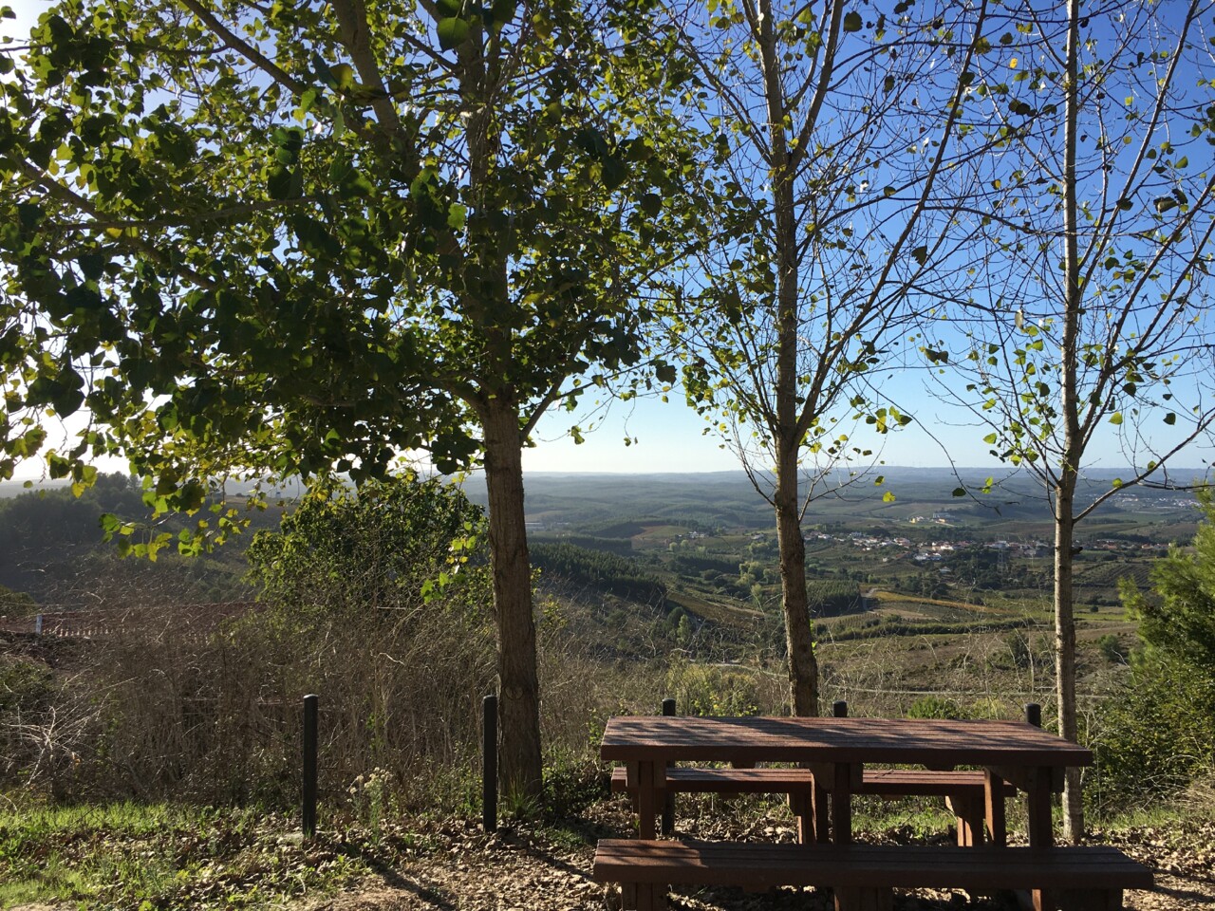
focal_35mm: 29
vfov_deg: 48.2
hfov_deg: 61.7
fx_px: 1018
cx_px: 608
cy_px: 456
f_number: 2.2
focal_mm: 4.15
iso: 25
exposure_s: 1/1479
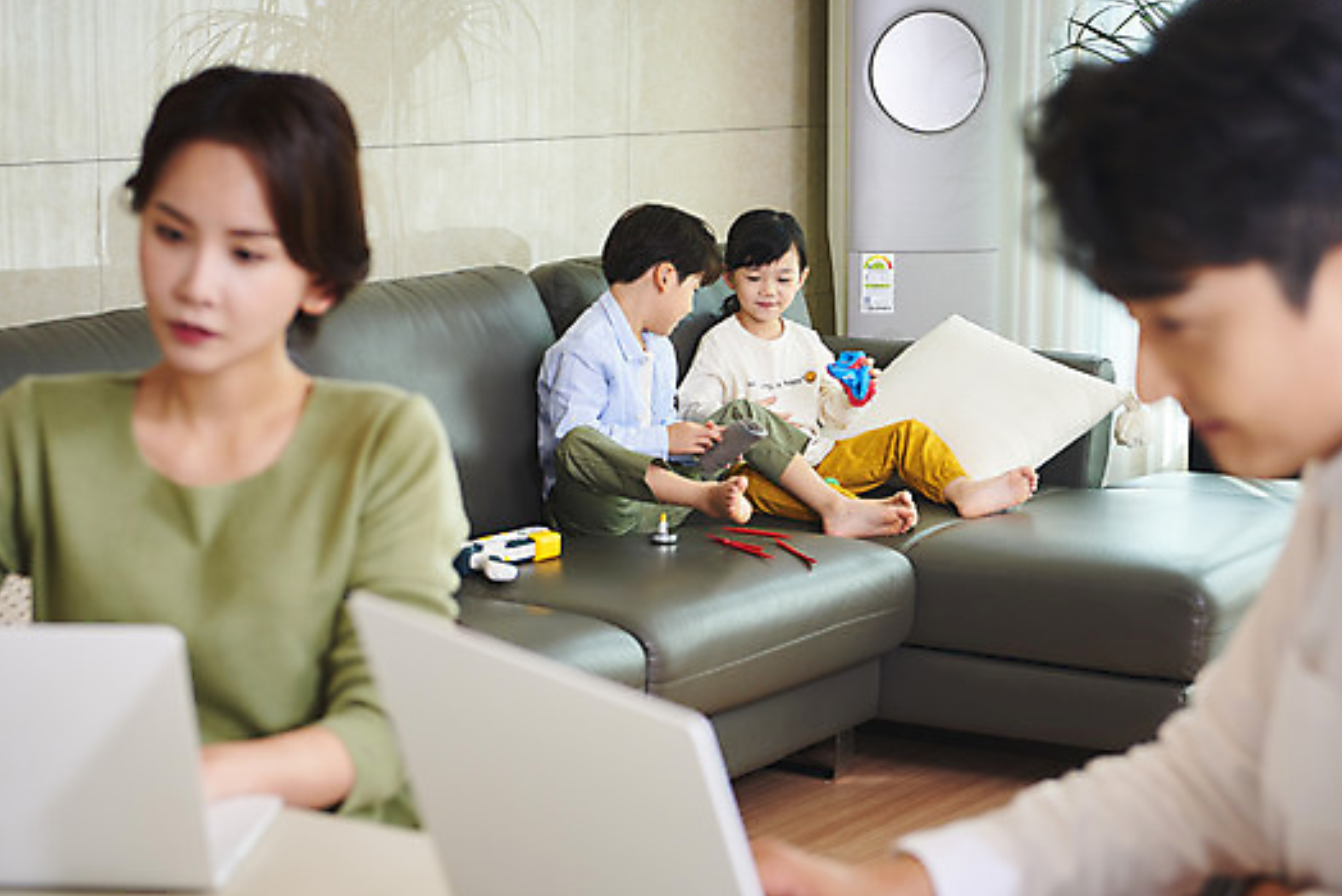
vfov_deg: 17.1
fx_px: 2984
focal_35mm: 80
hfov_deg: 25.3
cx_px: 708
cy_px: 476
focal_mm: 70
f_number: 5
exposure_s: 1/125
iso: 400
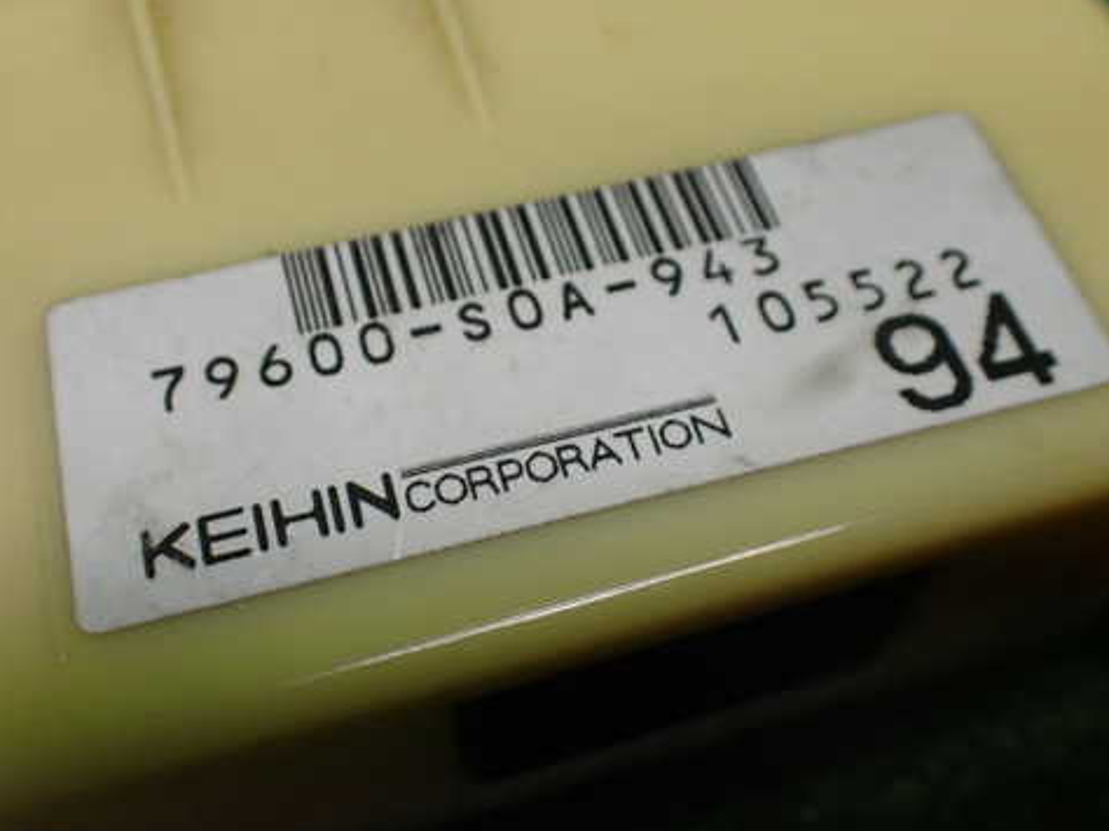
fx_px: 1217
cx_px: 510
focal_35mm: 38
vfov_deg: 37.7
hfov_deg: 49.0
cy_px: 449
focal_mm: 5.4
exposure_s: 1/125
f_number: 2.3
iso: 320
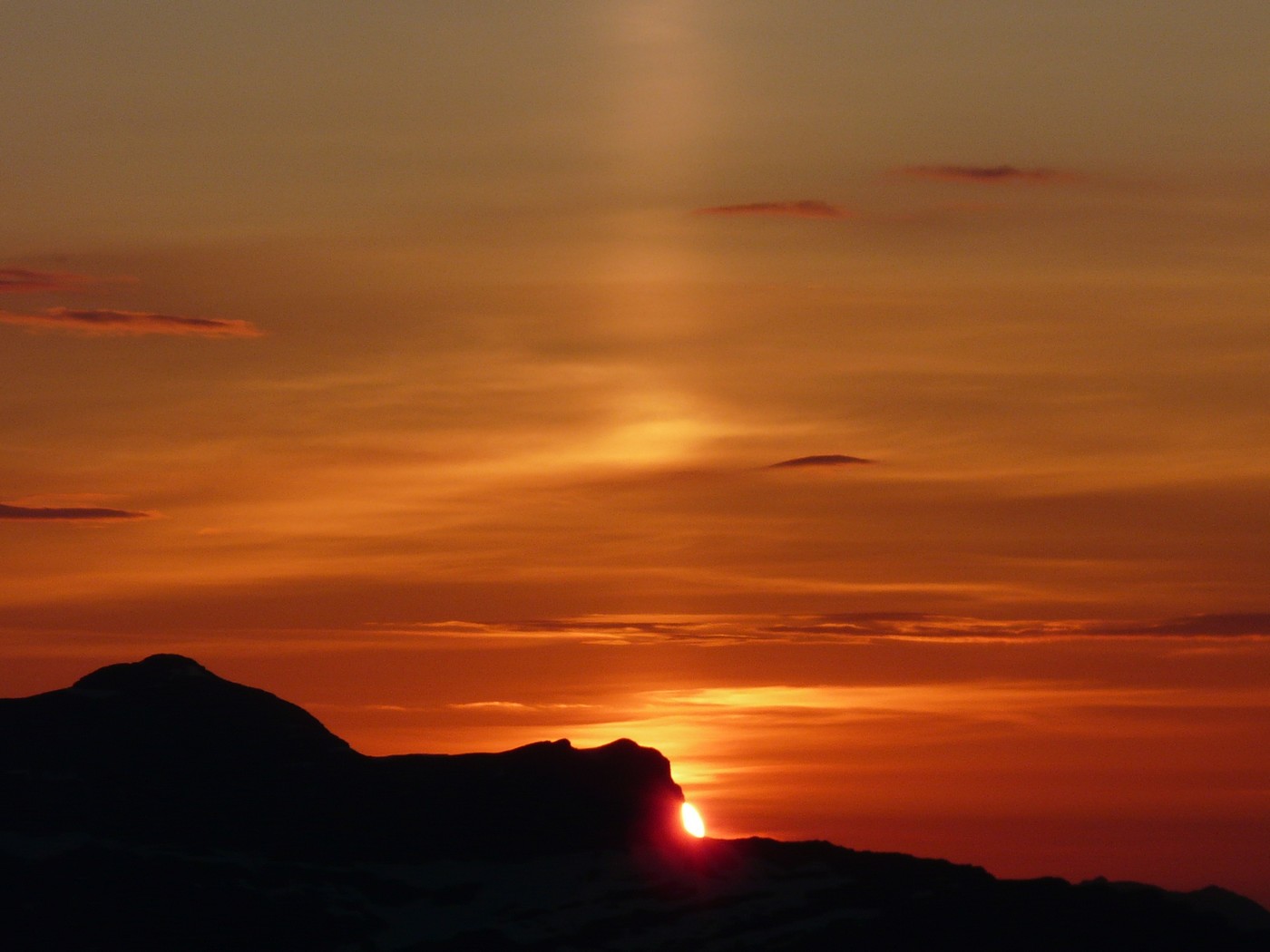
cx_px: 635
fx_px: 10786
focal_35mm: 294
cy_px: 476
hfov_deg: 6.7
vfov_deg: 5.1
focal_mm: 37.9
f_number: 5.6
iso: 100
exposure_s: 1/400
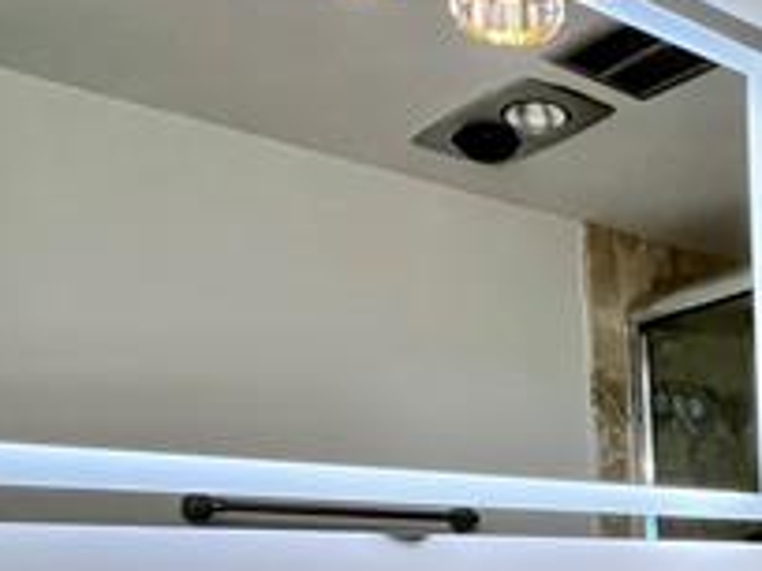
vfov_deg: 24.3
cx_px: 766
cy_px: 776
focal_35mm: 51
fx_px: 1123
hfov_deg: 34.1
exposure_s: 1/120
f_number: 1.8
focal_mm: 1.57
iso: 80
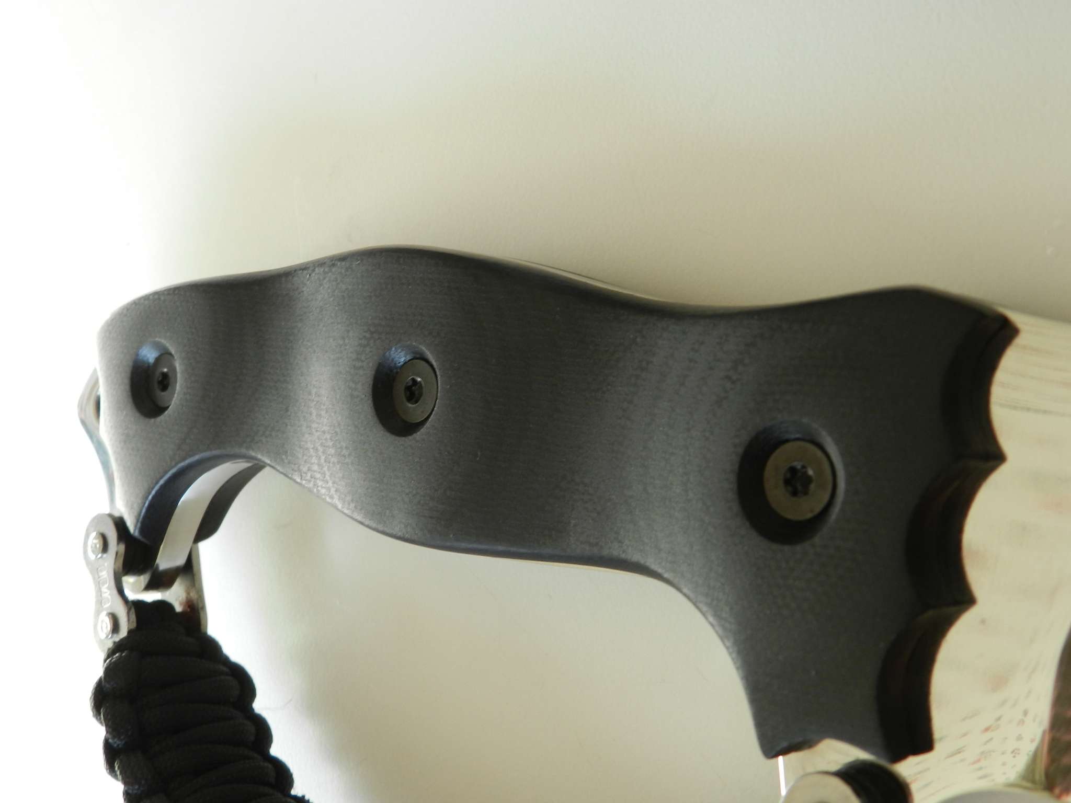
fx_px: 1423
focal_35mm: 46
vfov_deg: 31.5
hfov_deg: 41.2
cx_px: 536
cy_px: 402
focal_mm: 8.1
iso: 160
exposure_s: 1/50
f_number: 4.2
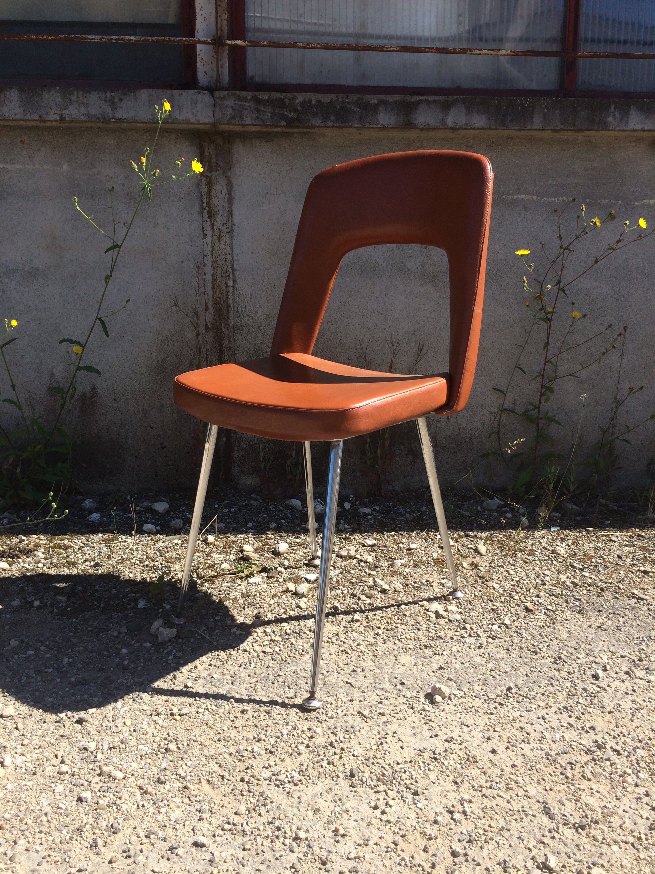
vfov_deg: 61.7
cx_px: 328
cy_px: 437
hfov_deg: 48.2
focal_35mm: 29
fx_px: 732
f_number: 2.2
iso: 32
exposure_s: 1/1414
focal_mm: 4.15
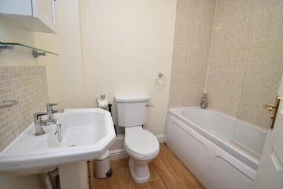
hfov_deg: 100.4
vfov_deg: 77.3
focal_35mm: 15
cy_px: 94
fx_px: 118
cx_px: 142
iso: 100
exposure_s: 1/10
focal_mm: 10
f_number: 4.5
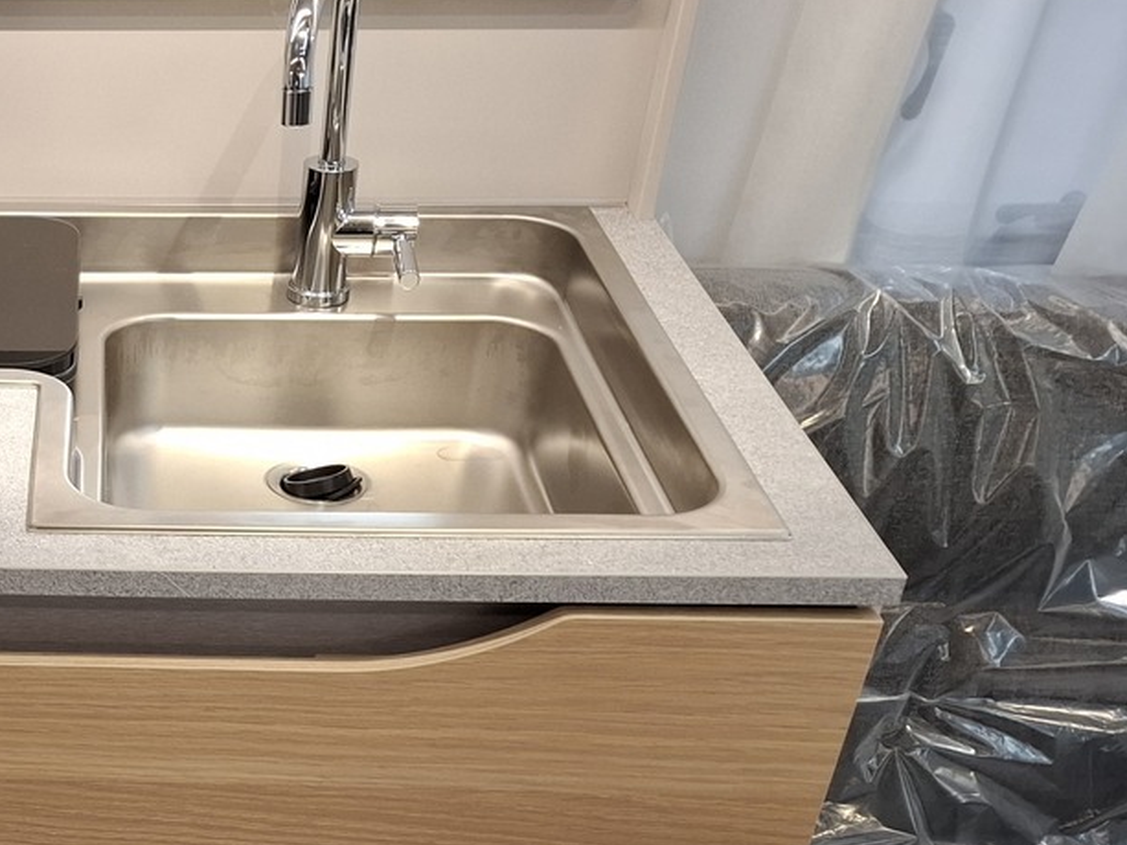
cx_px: -20
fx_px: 1758
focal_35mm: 54
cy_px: 777
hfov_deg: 32.5
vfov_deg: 26.1
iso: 250
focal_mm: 5.54
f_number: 1.8
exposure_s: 1/50
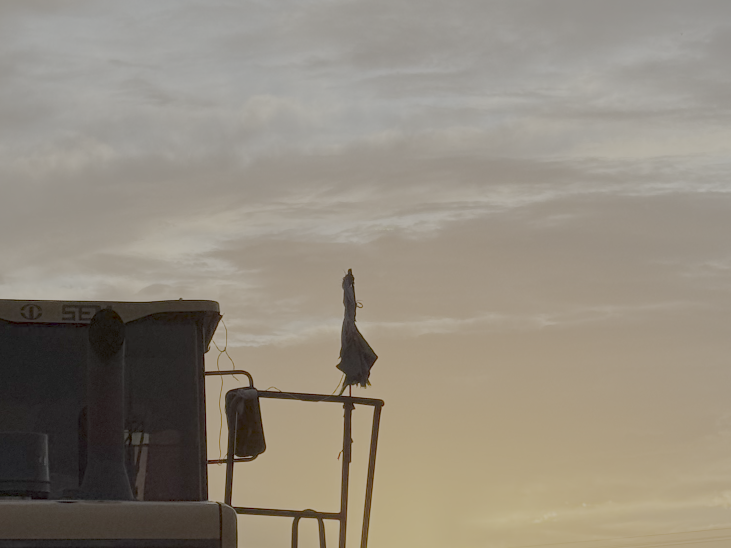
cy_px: 414
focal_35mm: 130
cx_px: 415
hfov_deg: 15.2
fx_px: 2745
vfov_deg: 11.4
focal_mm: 6.76
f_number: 1.78
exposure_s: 1/2273
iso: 64
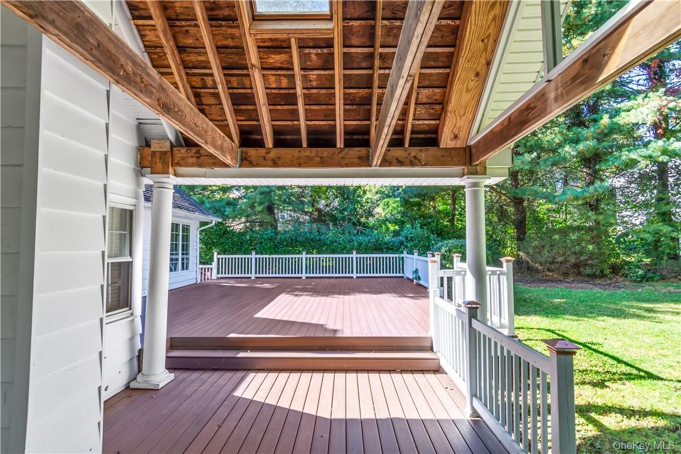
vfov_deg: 67.4
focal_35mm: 18
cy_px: 227
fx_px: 340
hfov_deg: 90.0
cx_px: 340
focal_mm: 12
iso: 100
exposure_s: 1/80
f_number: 8
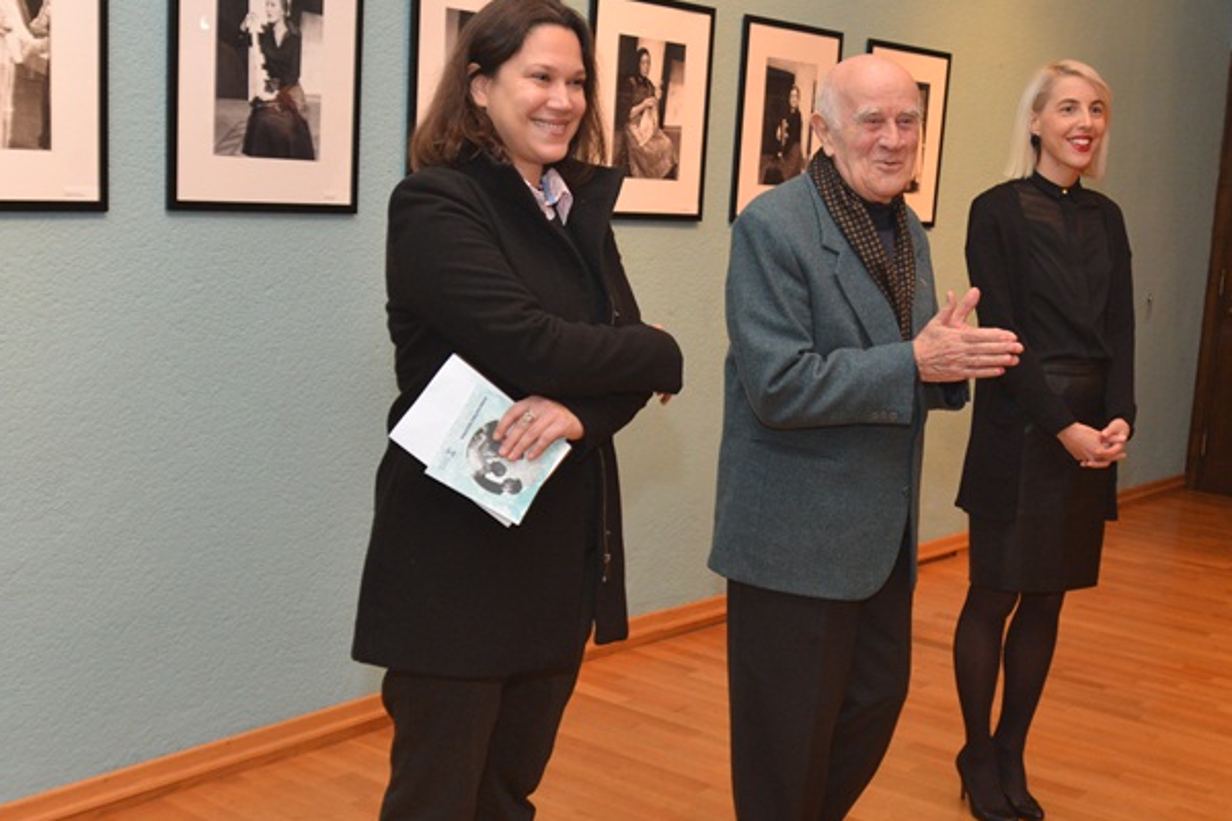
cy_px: 494
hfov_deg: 40.9
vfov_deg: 28.0
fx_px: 1643
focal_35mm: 48
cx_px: 733
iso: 1600
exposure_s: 1/125
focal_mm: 32
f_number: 5.6
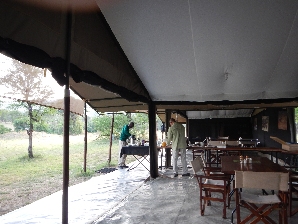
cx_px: 149
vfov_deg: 49.7
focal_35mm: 28
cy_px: 112
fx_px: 241
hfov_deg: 63.4
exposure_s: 1/30
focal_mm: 5
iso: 200
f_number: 3.9
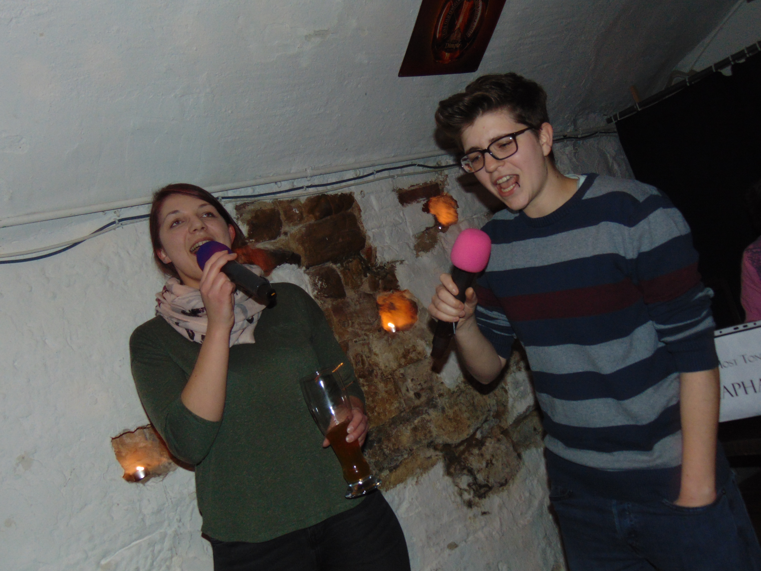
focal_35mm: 33
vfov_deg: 42.9
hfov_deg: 55.4
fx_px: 725
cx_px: 380
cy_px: 286
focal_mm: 5.8
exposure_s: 1/8
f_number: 3.2
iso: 200
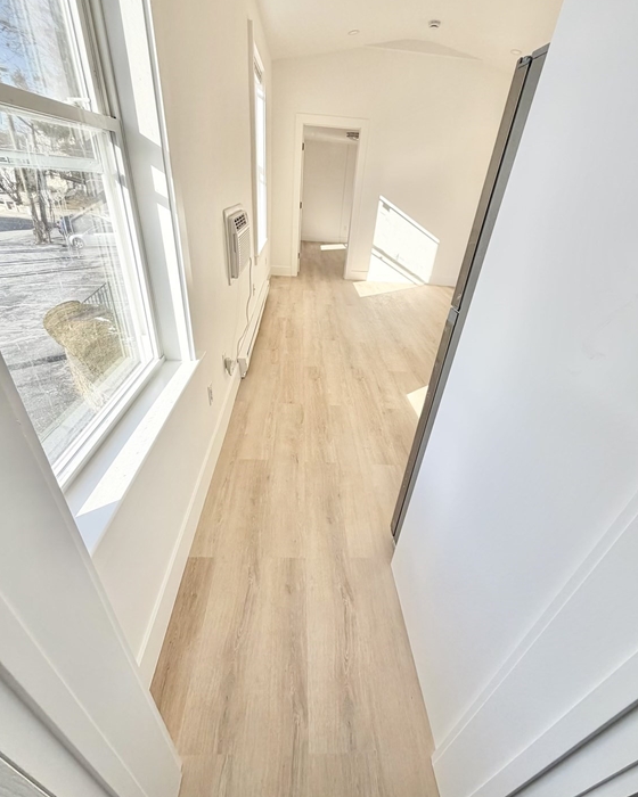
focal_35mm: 15
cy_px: 393
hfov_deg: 84.0
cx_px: 317
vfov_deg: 96.8
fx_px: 354
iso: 50
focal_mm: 2.22
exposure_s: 1/502
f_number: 2.2
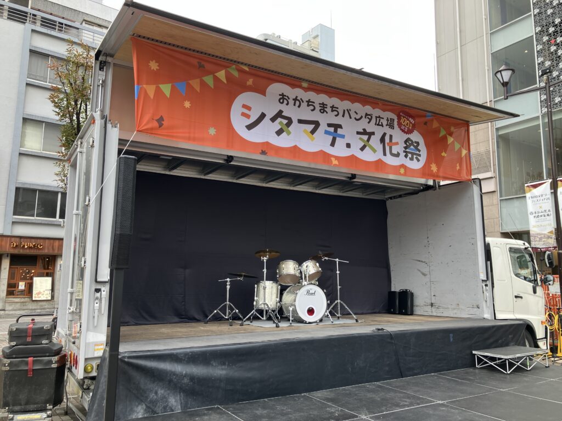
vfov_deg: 49.7
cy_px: 210
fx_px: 455
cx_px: 281
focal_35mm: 28
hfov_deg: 63.4
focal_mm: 3.99
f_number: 1.8
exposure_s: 1/122
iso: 20
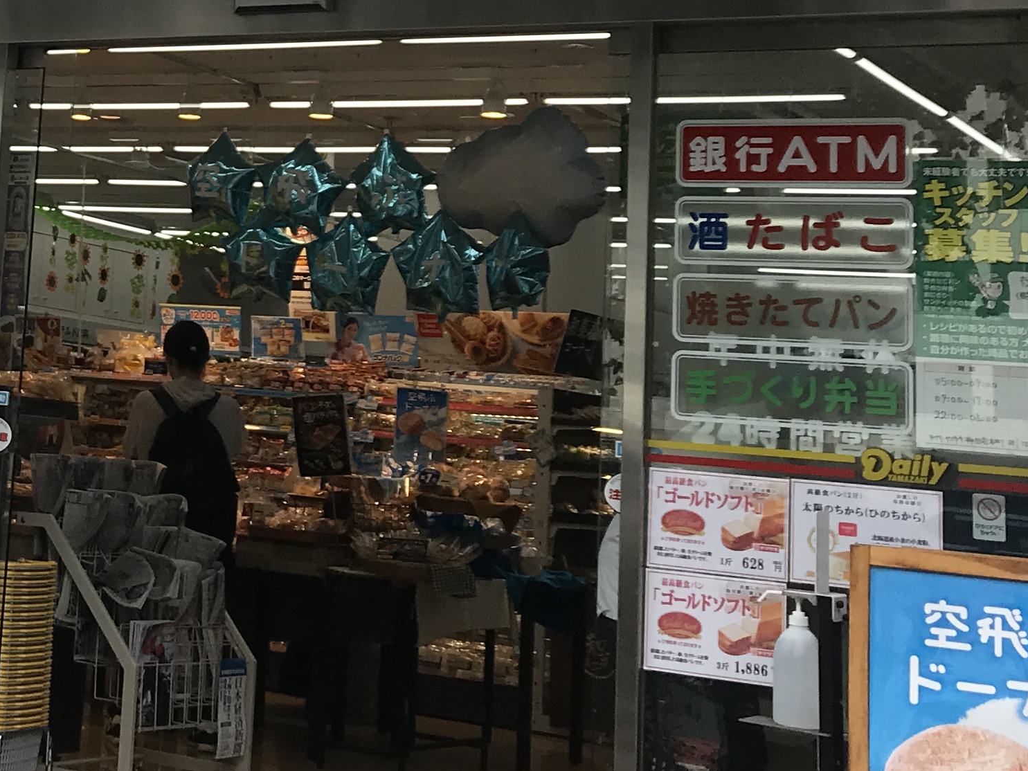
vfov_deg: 18.8
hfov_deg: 24.1
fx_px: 2257
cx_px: -80
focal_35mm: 76
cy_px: -39
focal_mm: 3.99
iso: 20
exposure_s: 1/665
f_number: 1.8
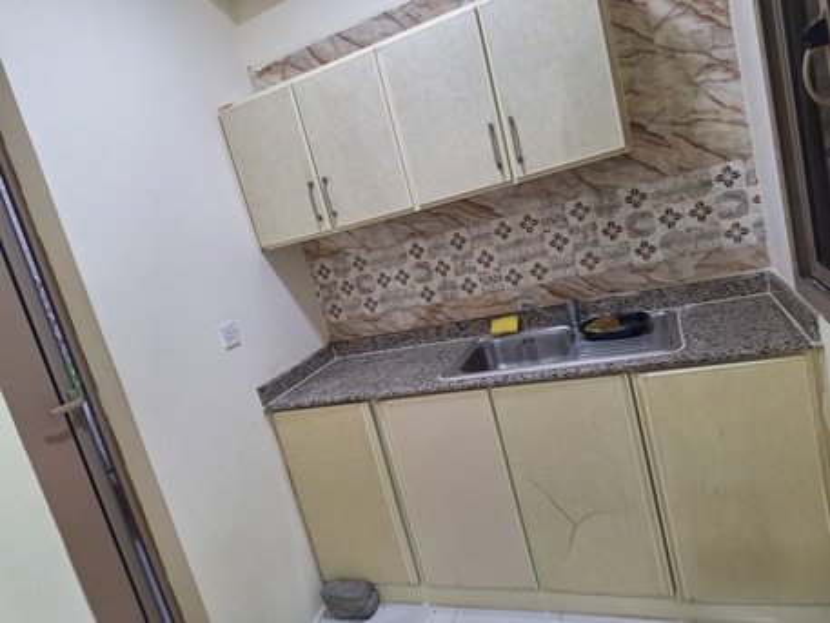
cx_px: 415
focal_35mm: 23
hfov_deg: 73.9
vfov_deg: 58.9
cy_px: 312
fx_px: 552
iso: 200
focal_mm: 5.54
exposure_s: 1/50
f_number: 1.8
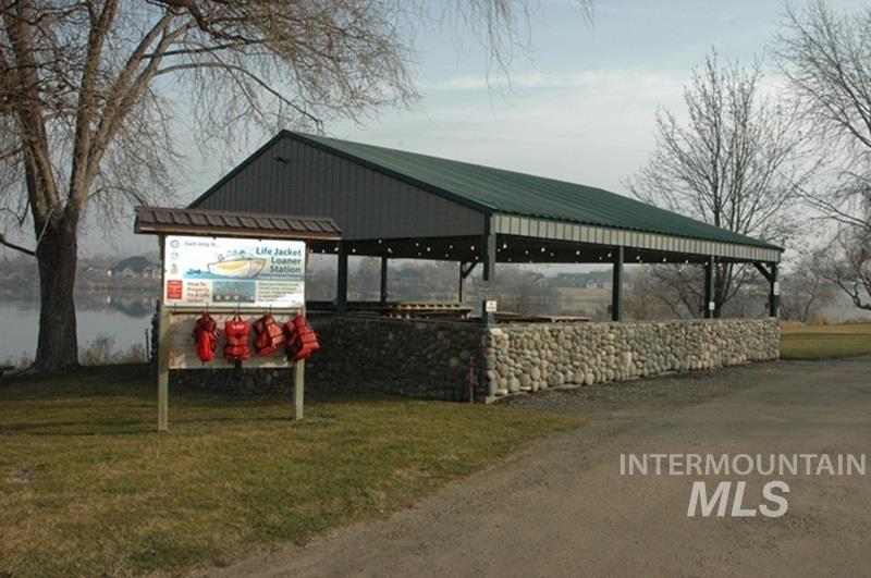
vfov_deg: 39.9
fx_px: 797
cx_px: 436
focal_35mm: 33
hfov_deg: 57.3
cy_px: 289
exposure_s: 1/500
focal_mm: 22
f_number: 11
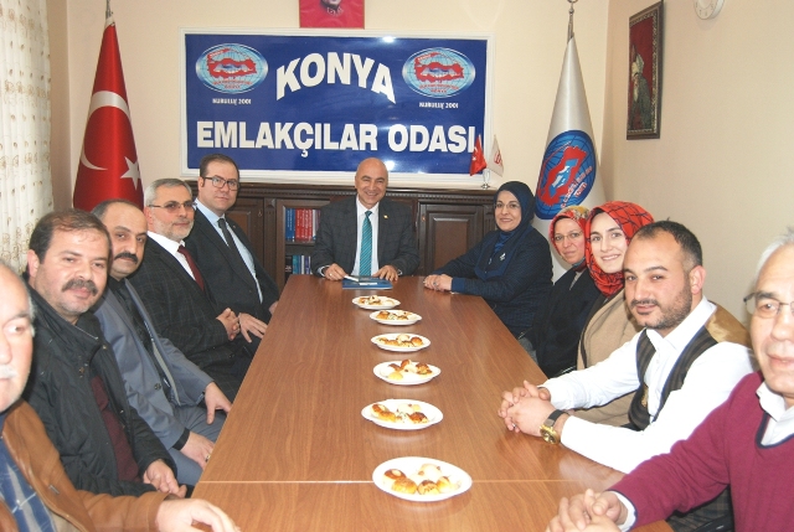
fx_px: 795
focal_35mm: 36
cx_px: 397
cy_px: 266
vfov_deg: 37.0
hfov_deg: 53.1
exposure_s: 1/60
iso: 400
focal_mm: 24
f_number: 4
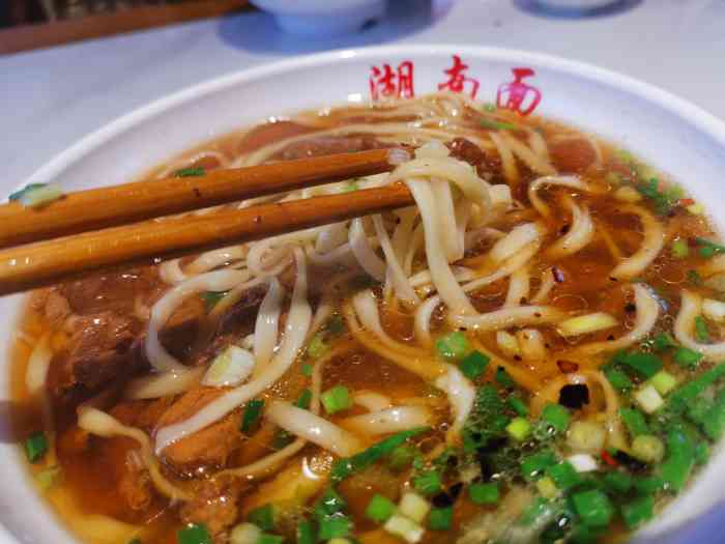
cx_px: 362
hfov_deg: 65.3
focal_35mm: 27
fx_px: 565
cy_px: 272
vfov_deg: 51.4
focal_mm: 5.58
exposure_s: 1/114
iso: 50
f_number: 1.8
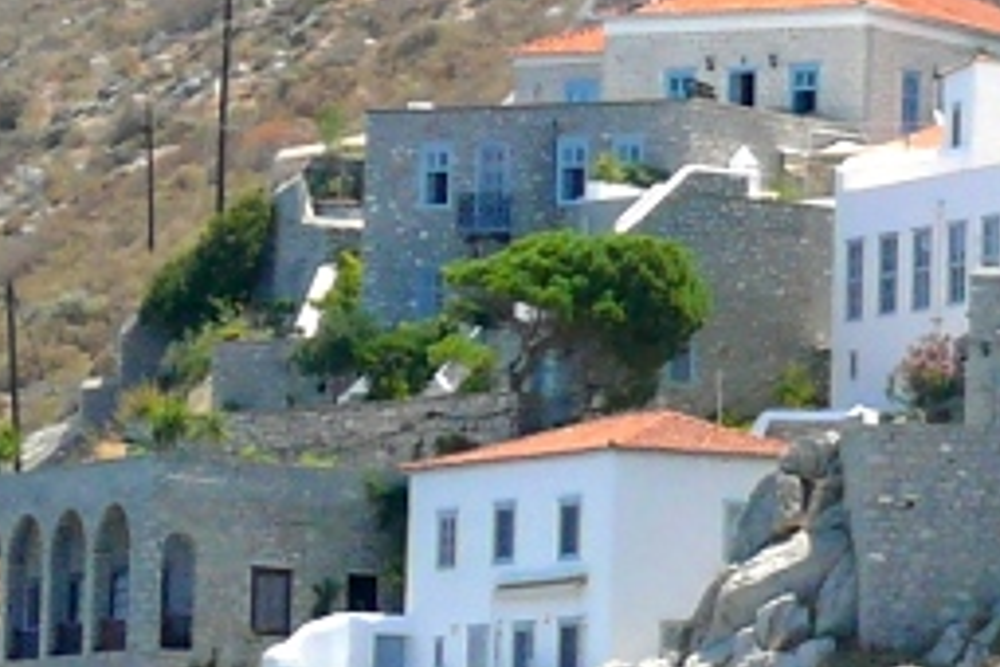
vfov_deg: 3.8
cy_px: 90
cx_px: 2567
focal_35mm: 359
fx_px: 9971
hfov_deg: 5.5
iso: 100
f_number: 4.5
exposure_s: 1/250
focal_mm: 11.8
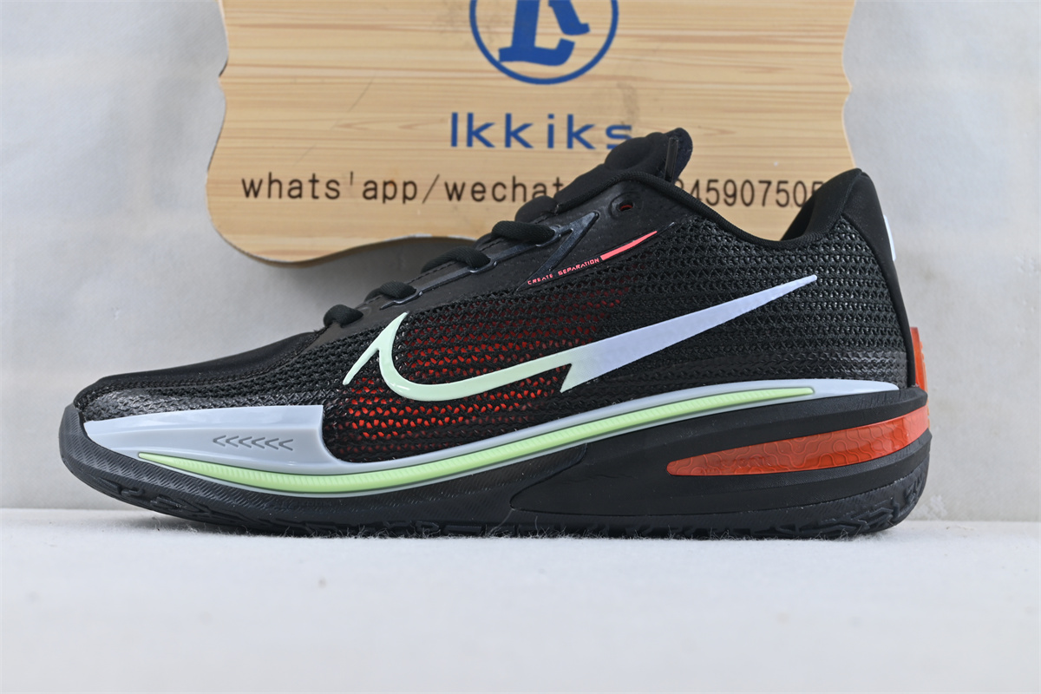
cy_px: 347
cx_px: 520
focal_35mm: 49
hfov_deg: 40.5
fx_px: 1410
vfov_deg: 27.7
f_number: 5
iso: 100
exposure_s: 1/40
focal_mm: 32.5
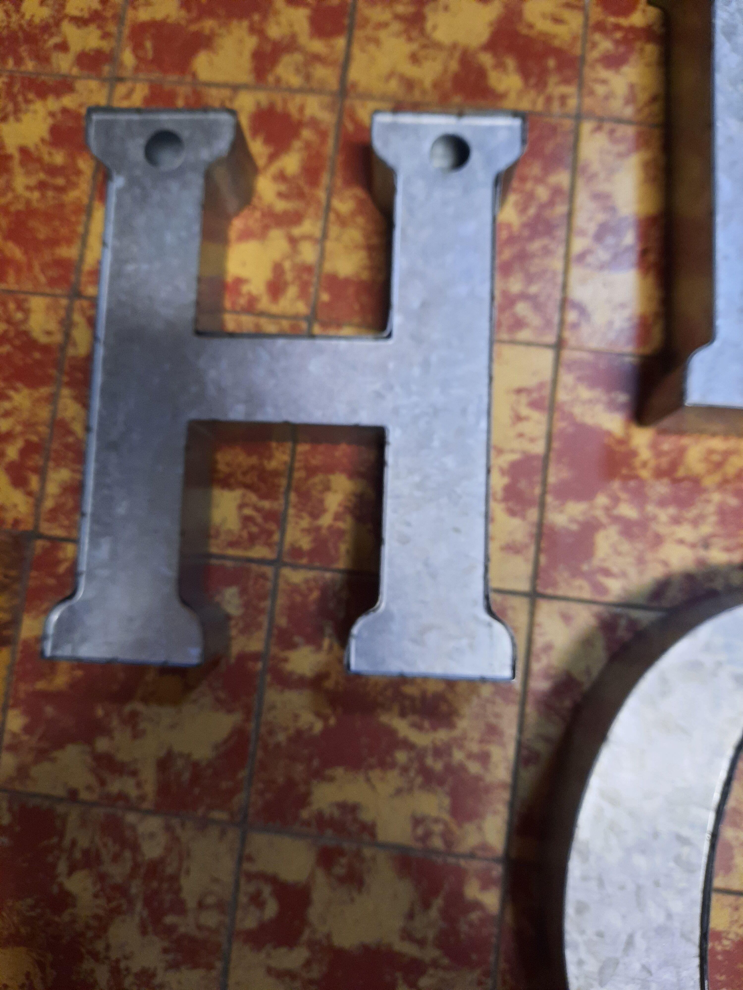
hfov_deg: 54.9
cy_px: 495
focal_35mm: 25
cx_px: 372
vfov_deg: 69.4
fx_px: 715
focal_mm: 4.6
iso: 320
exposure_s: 1/25
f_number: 2
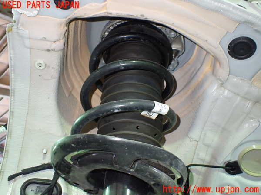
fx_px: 226
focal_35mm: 30
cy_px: 98
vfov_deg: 46.8
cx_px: 130
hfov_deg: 60.0
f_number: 2.3
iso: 800
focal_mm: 5.4
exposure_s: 1/30
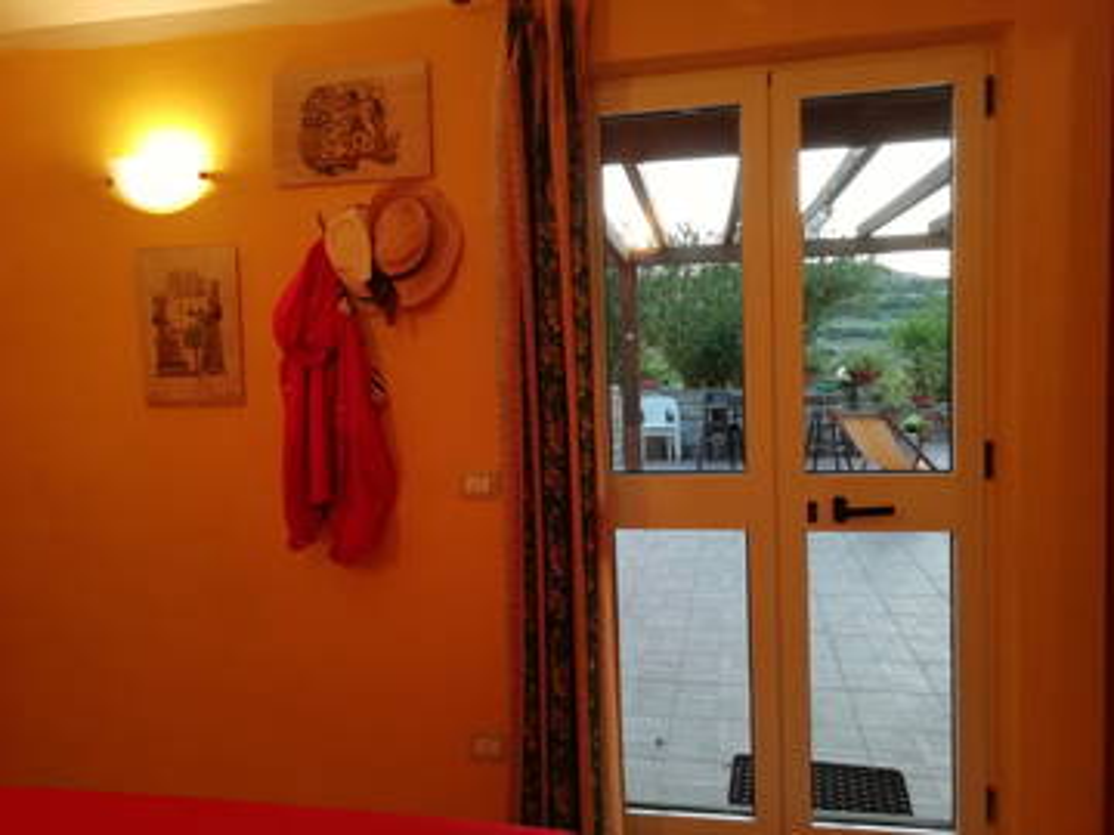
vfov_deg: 53.1
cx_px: 557
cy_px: 418
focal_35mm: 26
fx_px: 837
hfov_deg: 67.3
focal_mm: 3.46
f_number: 2.2
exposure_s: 1/33.3
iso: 125
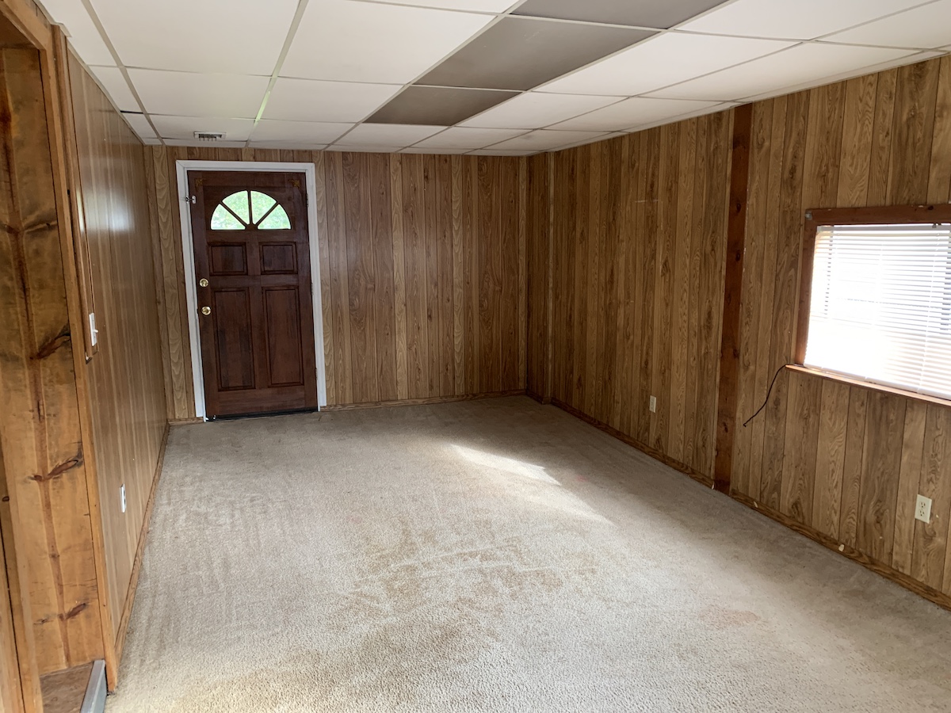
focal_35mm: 26
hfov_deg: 67.3
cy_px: 356
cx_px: 476
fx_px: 714
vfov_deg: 53.1
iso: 125
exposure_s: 1/60
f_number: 1.8
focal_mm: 4.25
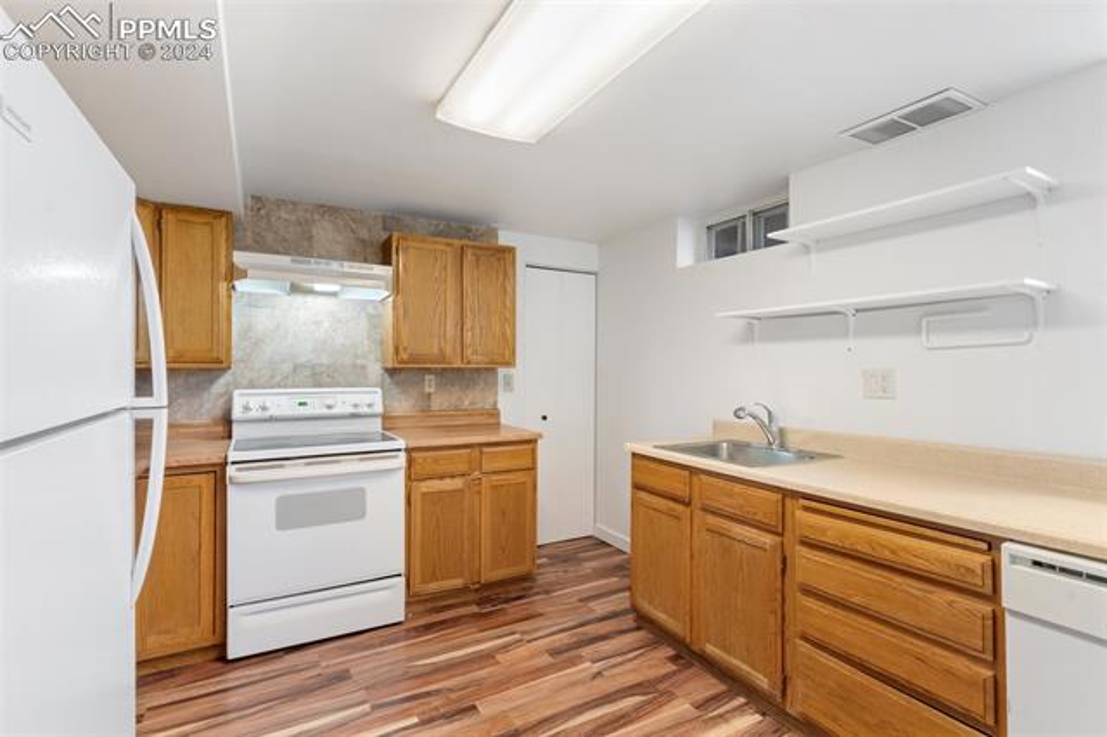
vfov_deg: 70.4
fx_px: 522
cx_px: 554
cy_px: 368
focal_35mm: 17
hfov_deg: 93.3
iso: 400
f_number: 8
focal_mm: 17
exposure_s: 1/1.67
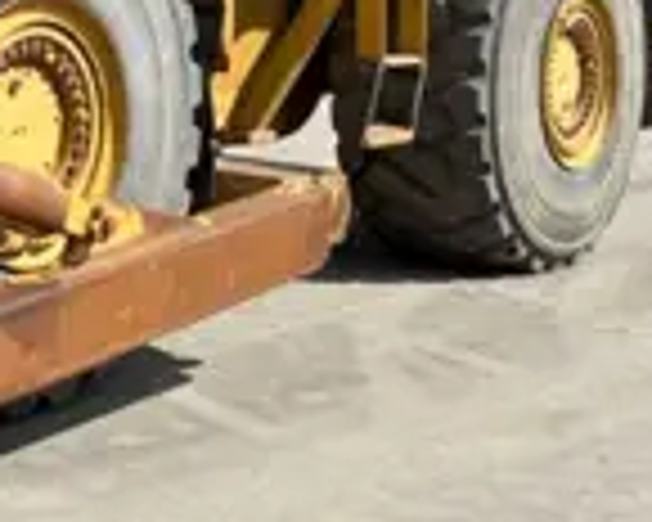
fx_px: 1621
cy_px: 0
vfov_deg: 17.8
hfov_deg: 20.6
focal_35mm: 84
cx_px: -216
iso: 50
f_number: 1.5
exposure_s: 1/2083
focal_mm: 5.7
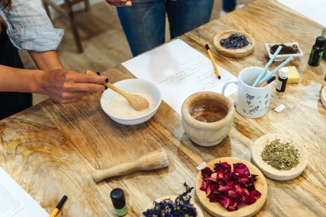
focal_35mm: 39
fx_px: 353
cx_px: 192
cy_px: 127
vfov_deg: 34.1
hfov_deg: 49.3
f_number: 2.8
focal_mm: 31
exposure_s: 1/200
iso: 800
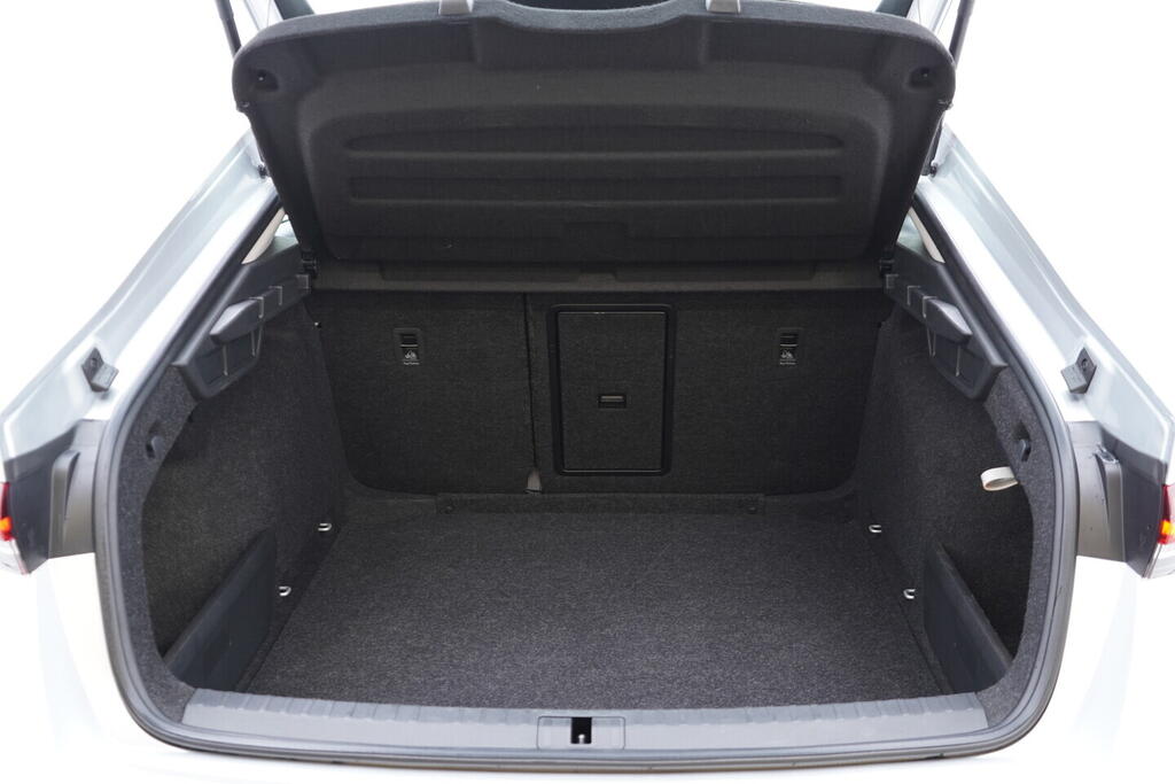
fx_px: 1175
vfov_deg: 36.9
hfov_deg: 53.1
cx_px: 588
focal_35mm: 36
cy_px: 392
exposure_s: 1/40
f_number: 2.8
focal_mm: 24
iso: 500
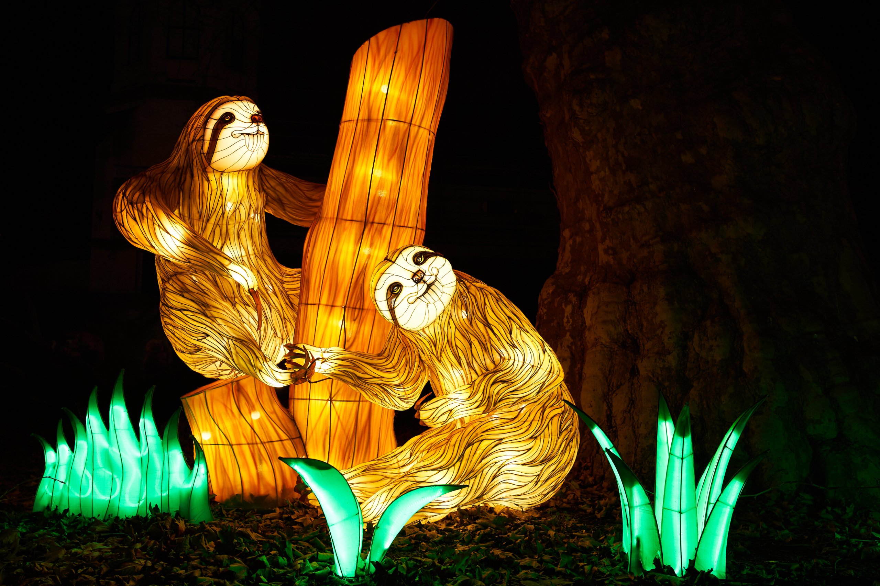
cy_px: 293
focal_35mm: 35
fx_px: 855
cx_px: 440
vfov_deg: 37.8
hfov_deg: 54.4
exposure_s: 1/60
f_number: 4
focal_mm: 35
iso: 400
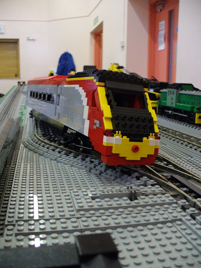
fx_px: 286
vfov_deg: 50.1
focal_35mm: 37
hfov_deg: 38.7
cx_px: 100
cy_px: 134
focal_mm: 6.1
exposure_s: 1/50
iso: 400
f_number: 2.8
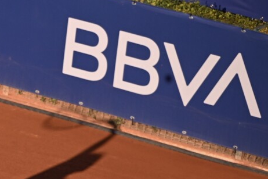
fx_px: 2322
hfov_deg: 6.6
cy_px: 135
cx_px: -73
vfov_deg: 4.4
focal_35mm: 312
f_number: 2.8
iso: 640
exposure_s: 1/10000
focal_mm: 120
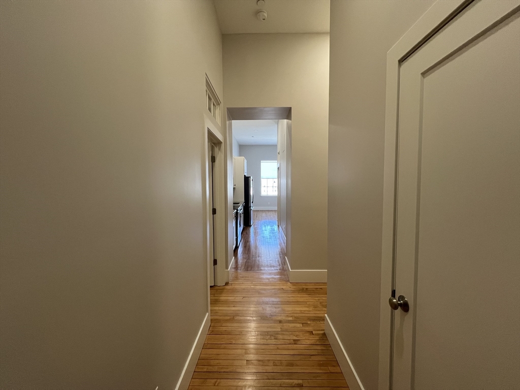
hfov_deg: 106.2
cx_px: 260
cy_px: 195
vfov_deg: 89.9
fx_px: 195
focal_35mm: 13
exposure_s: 1/103
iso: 250
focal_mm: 1.57
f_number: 1.8
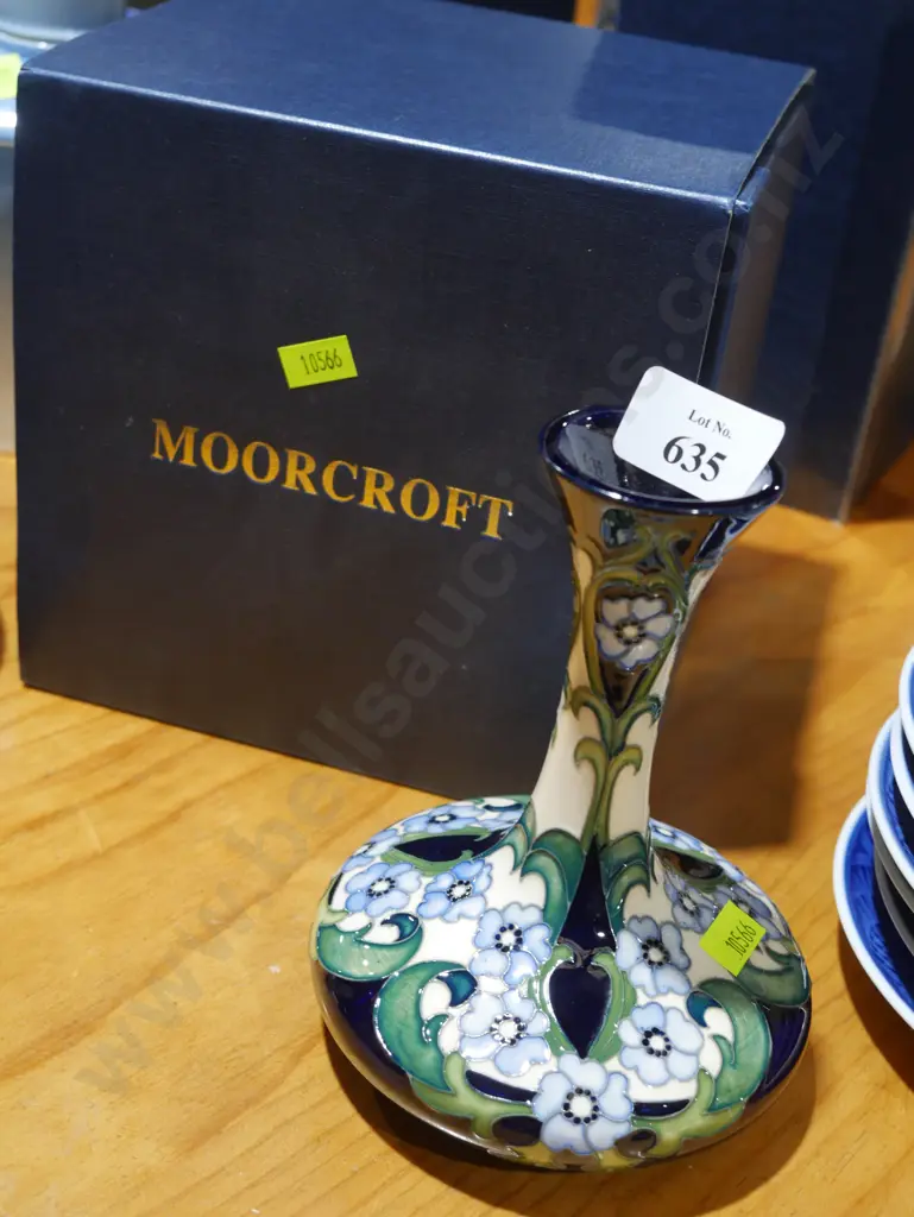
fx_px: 1759
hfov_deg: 29.1
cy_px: 608
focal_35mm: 50
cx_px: 457
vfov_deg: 38.2
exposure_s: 1/60
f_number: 5.3
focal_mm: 25
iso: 800
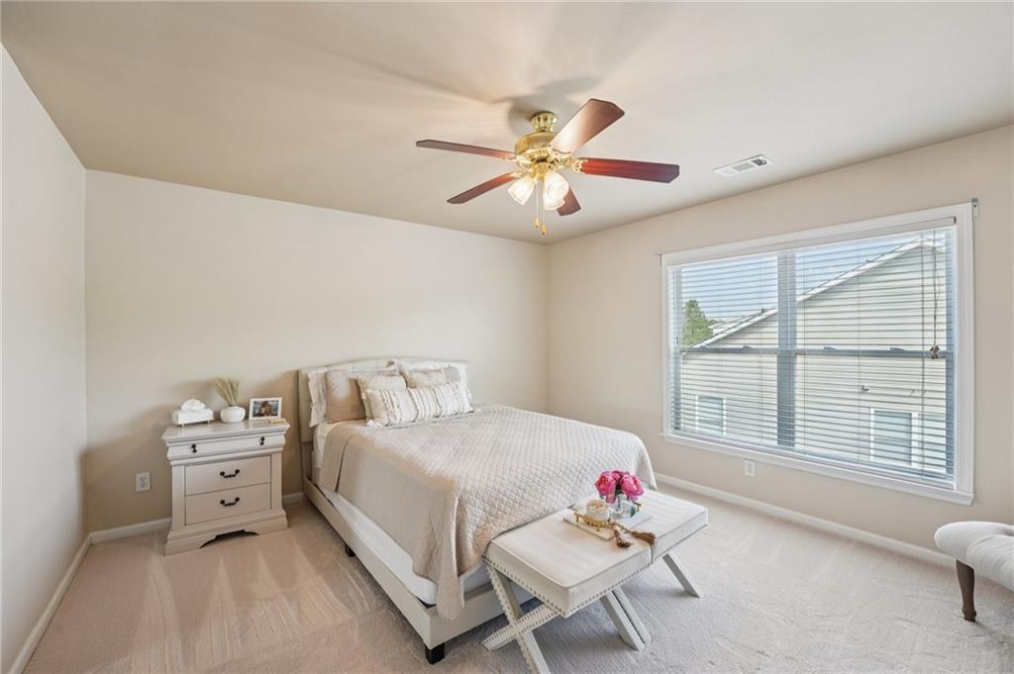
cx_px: 507
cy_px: 337
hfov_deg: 104.3
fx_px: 394
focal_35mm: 14
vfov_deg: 81.1
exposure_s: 1/25
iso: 320
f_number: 8
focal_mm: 14
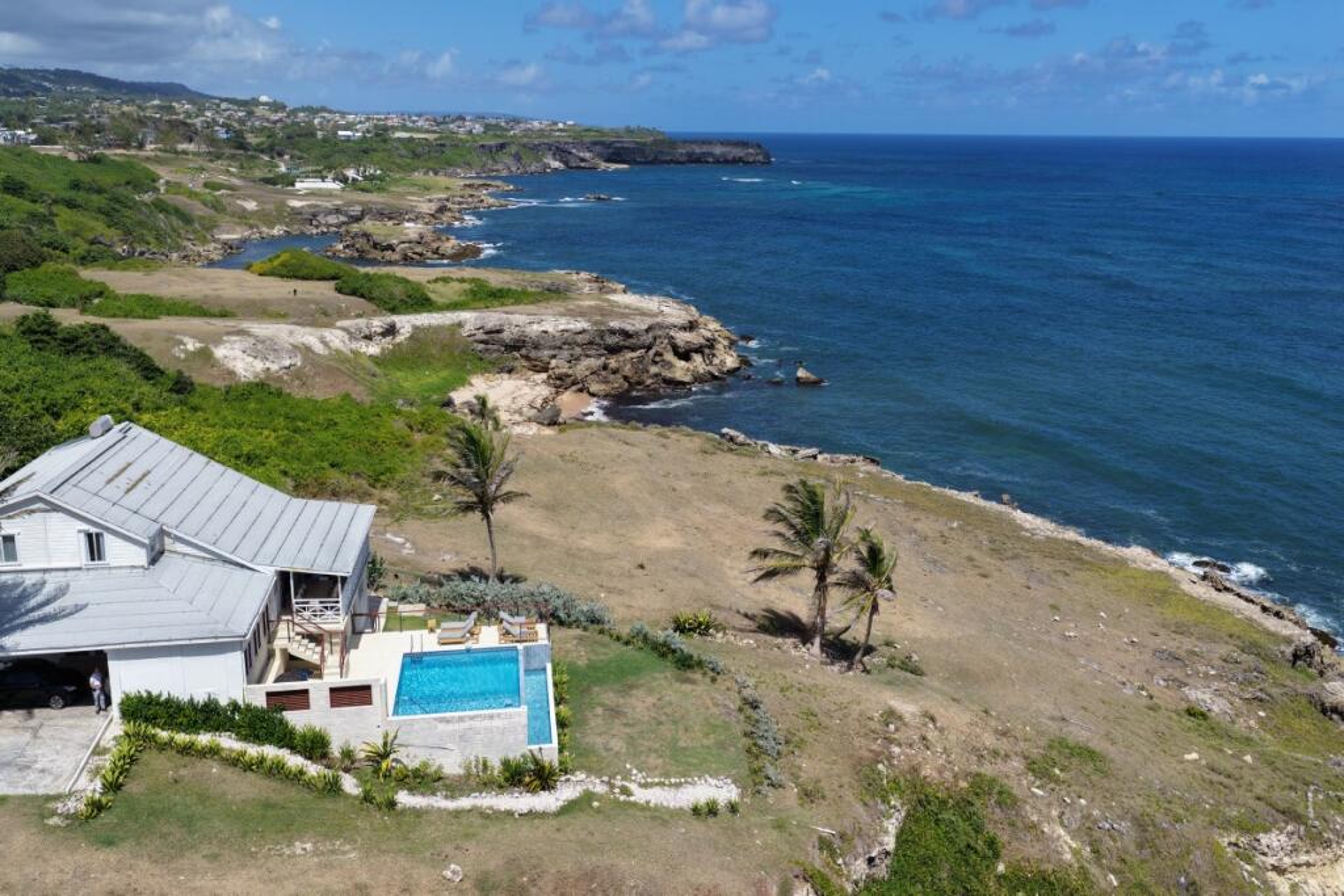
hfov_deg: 65.5
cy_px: 448
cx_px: 672
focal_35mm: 28
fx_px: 1045
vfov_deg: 46.4
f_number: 2.8
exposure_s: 1/2500
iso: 125
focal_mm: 14.45
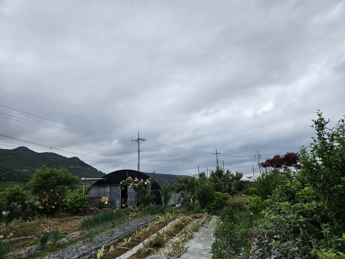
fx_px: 229
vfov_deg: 58.9
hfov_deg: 73.9
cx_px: 172
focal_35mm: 23
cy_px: 130
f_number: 1.8
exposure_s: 1/1453
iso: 25
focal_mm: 5.4
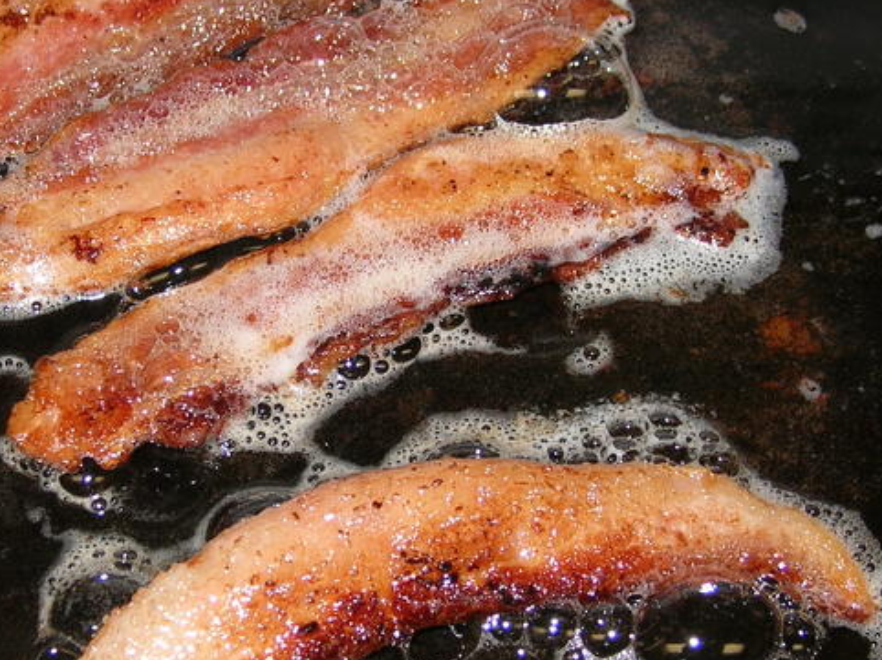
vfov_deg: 15.2
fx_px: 2470
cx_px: 371
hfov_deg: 20.2
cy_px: 376
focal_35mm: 97
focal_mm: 8.7
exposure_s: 1/60.1
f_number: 3
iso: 50
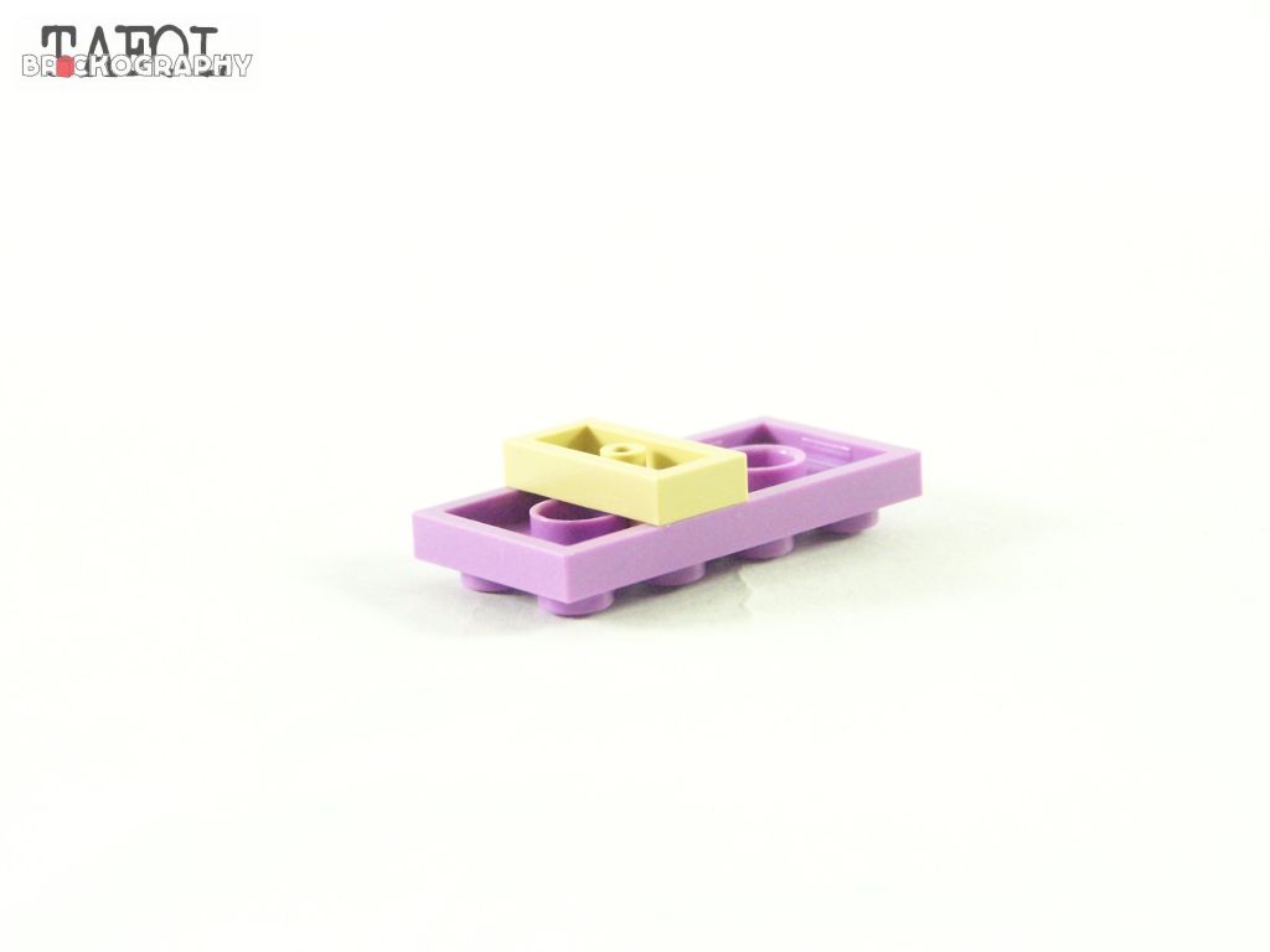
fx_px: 4293
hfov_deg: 16.8
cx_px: 635
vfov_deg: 12.7
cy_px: 476
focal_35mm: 117
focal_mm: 19.4
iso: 400
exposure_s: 1/60
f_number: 3.6
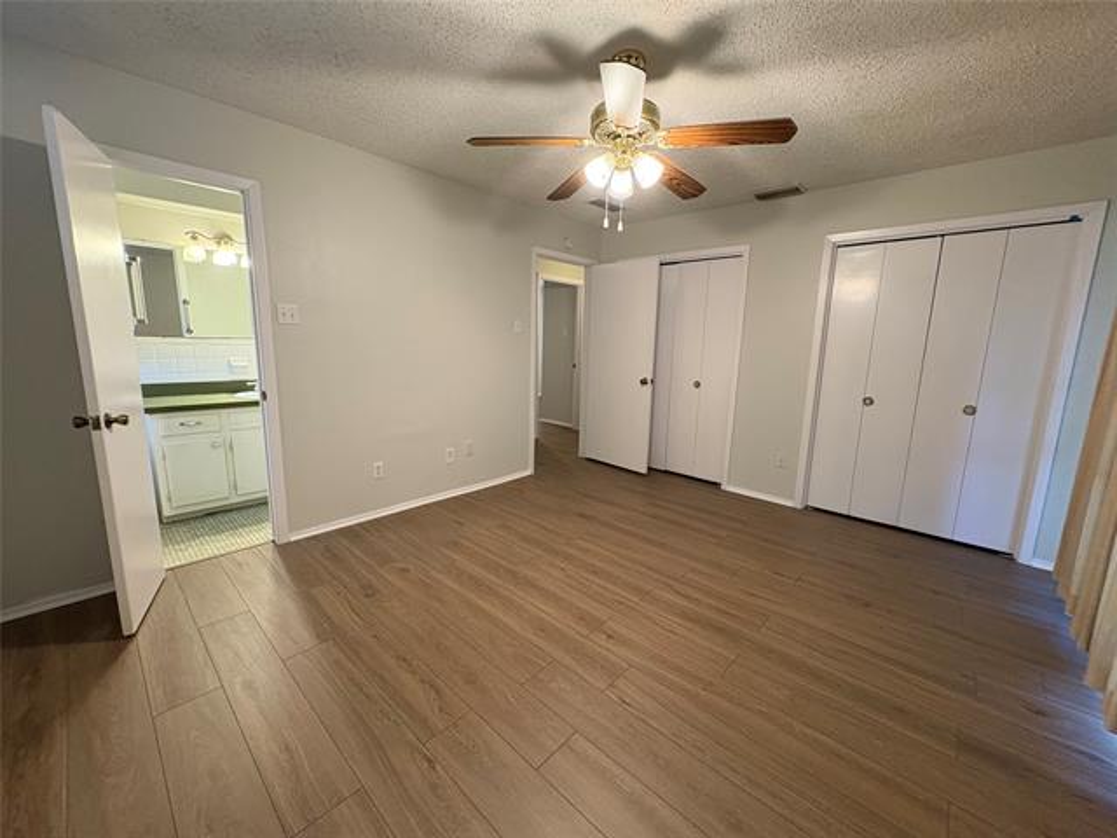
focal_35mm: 14
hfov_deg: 102.1
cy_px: 419
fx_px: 452
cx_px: 558
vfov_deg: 85.7
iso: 400
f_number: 2.2
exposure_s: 1/60
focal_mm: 2.22
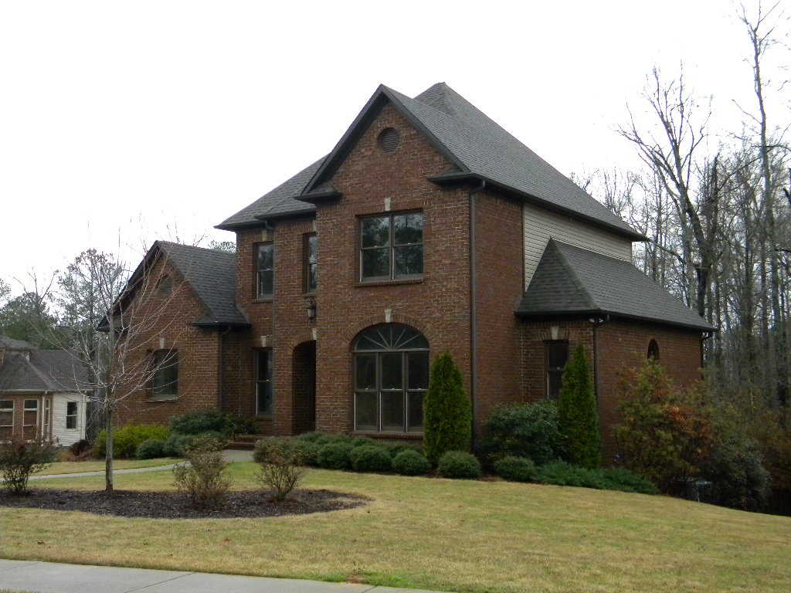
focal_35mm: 41
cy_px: 296
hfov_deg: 45.8
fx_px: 937
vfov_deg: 35.1
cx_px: 396
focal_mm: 7.3
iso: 400
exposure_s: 1/630
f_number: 3.8
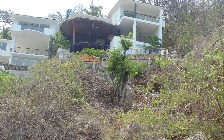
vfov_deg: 21.6
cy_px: 92
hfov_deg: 33.6
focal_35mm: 60
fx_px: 366
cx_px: 153
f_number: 3.6
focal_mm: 7.4
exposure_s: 1/500
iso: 80
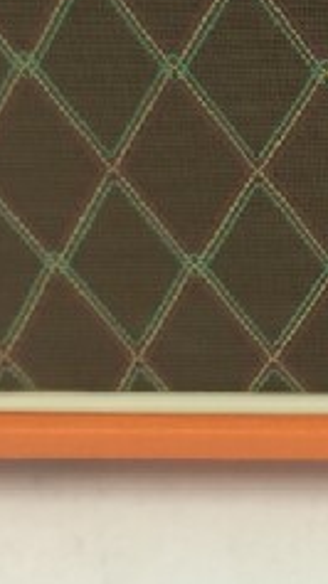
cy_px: -115
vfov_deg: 17.1
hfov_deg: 9.6
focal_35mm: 120
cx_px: 572
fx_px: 1859
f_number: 2.2
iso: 40
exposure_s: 1/30
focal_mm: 4.15
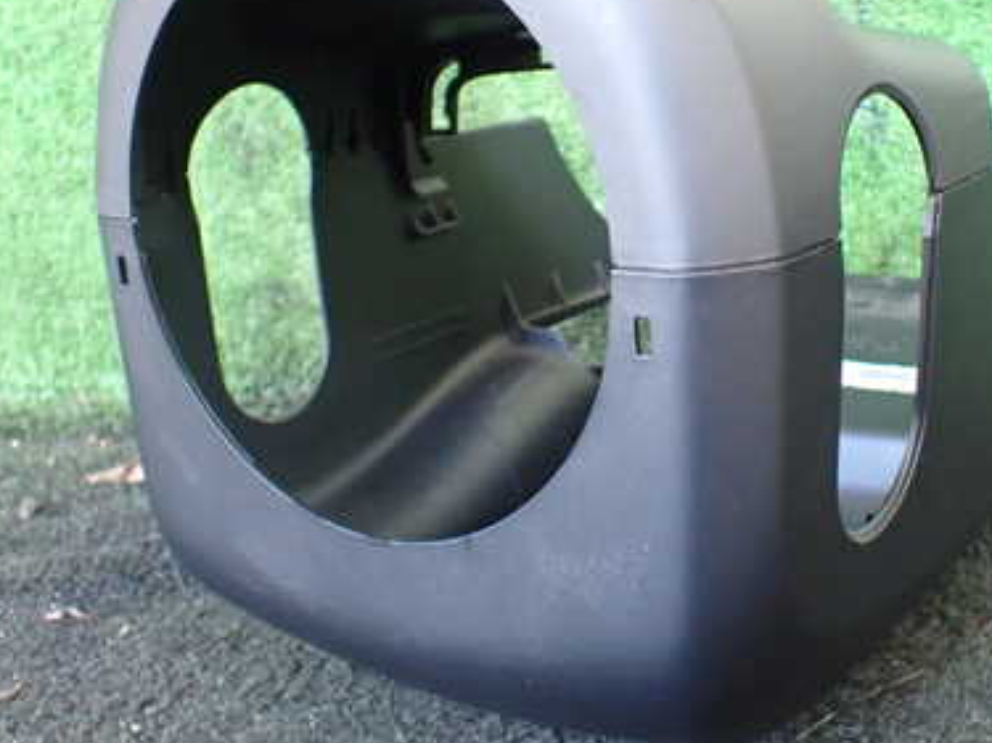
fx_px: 1375
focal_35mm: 48
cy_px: 259
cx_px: 638
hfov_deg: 39.3
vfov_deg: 30.1
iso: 800
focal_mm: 5.4
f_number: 2.3
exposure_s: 1/50
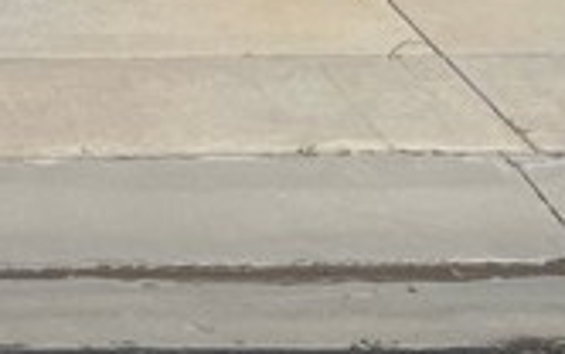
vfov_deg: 11.1
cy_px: -374
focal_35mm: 106
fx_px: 1633
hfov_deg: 18.0
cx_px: -221
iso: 50
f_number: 1.6
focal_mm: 5.1
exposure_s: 1/10870
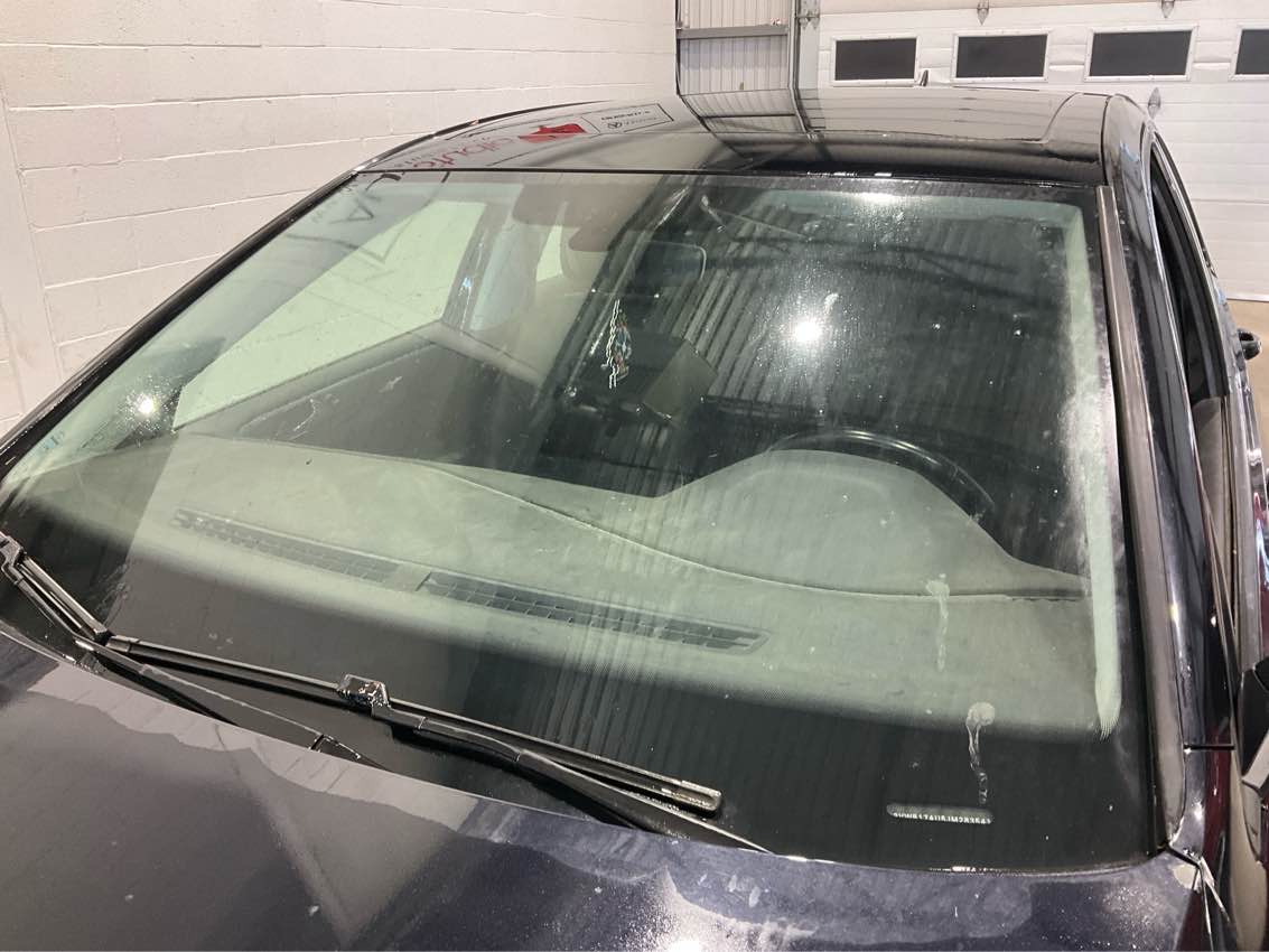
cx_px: 634
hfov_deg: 61.7
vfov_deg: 48.2
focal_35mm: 29
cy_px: 476
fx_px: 1063
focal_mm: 3
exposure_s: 1/60
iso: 100
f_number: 1.8
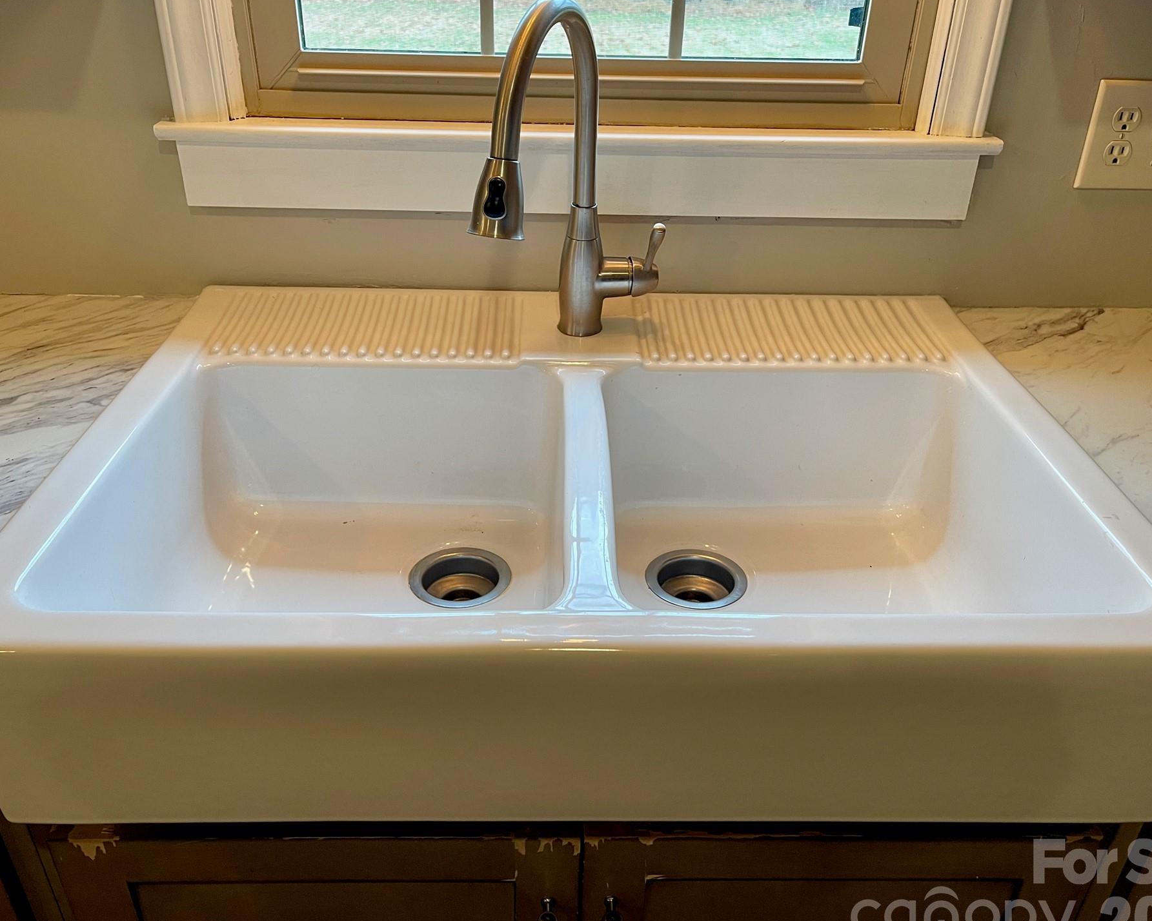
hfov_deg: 62.2
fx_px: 955
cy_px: 470
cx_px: 578
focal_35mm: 28
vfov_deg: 51.5
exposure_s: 1/60
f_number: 1.6
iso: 80
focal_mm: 5.1
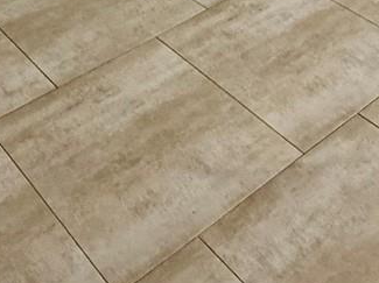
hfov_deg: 28.1
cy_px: -344
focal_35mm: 69
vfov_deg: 15.2
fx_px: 755
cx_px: 136
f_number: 2.2
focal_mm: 2.22
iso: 80
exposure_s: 1/120
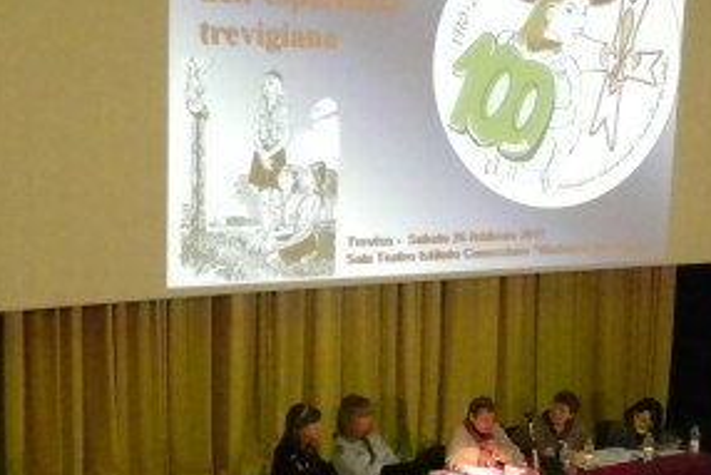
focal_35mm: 82
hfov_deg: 24.7
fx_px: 1620
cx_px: 430
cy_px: 371
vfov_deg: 16.6
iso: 3200
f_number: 3.2
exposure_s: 1/75.6
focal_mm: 7.3
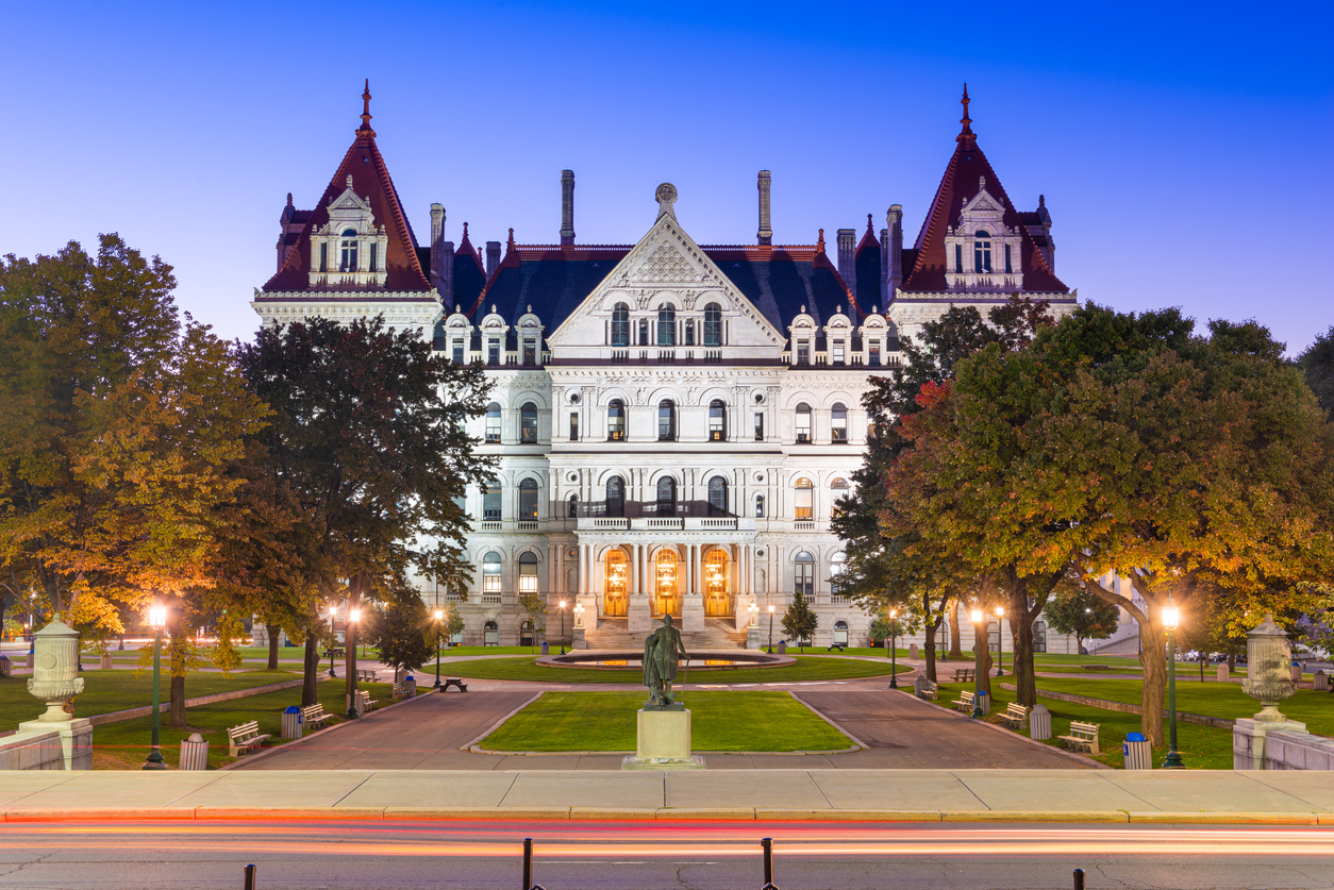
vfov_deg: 31.9
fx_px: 1557
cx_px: 667
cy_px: 445
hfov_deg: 46.4
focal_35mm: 42
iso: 64
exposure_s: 30
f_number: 10
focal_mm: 42
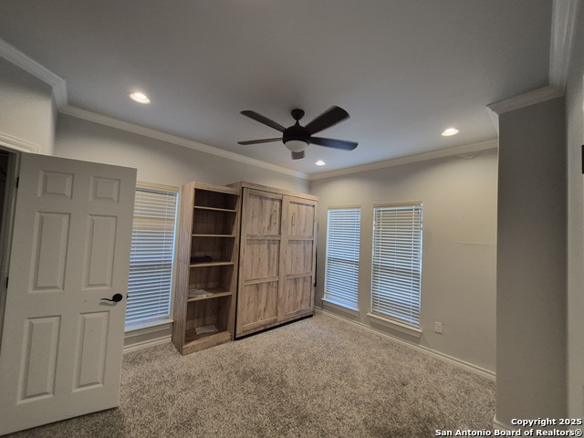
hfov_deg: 106.2
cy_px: 219
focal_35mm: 13
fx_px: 219
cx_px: 292
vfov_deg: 89.9
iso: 400
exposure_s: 1/60
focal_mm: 1.74
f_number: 2.2
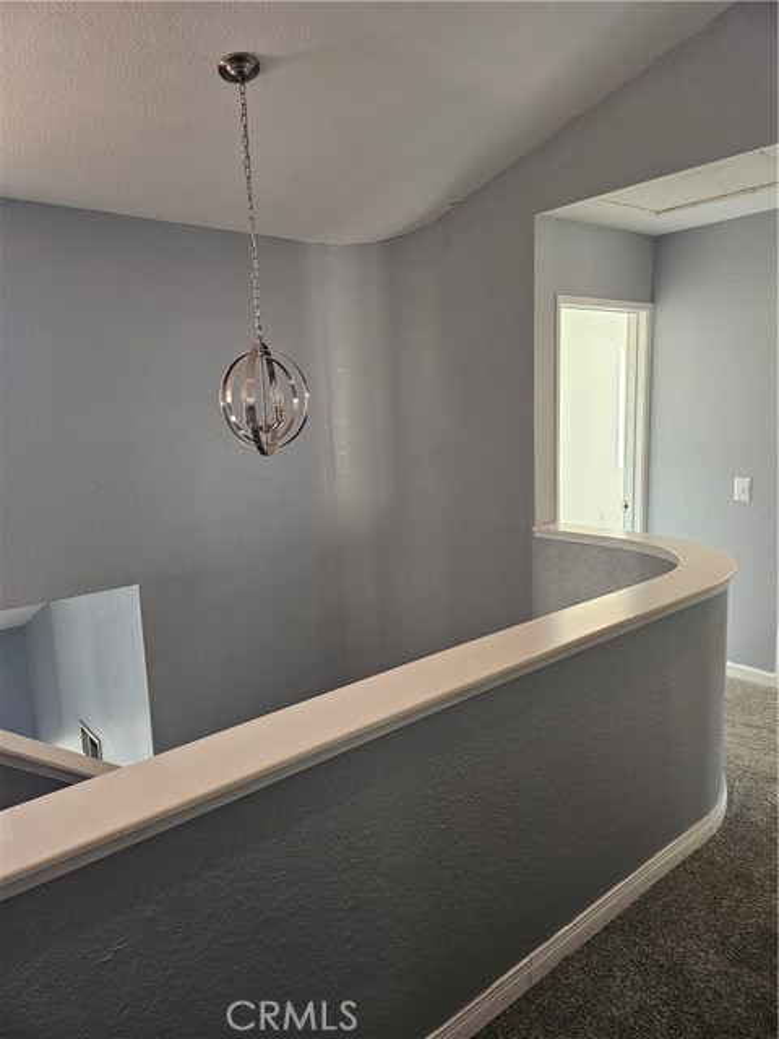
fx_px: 690
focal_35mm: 23
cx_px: 390
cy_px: 520
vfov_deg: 73.9
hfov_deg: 58.9
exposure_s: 1/138
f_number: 1.7
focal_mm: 6.3
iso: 250
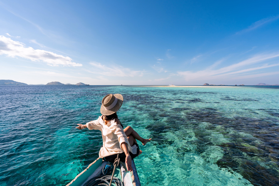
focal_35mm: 16
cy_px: 93
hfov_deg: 96.7
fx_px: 124
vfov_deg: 73.8
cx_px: 140
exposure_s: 1/250
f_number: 8
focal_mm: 16
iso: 100
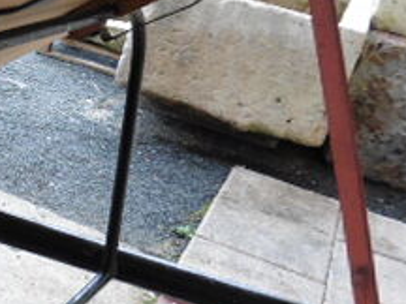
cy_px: 90
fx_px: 833
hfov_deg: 23.7
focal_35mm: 71
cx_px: -143
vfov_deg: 20.6
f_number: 3.3
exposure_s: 1/60
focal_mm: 4.3
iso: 400
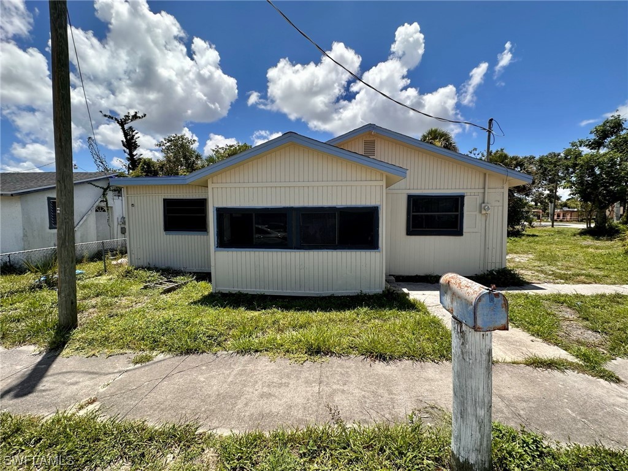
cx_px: 314
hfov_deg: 102.1
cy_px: 236
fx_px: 254
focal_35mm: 14
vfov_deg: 85.7
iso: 50
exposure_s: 1/1052
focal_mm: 2.22
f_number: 2.2
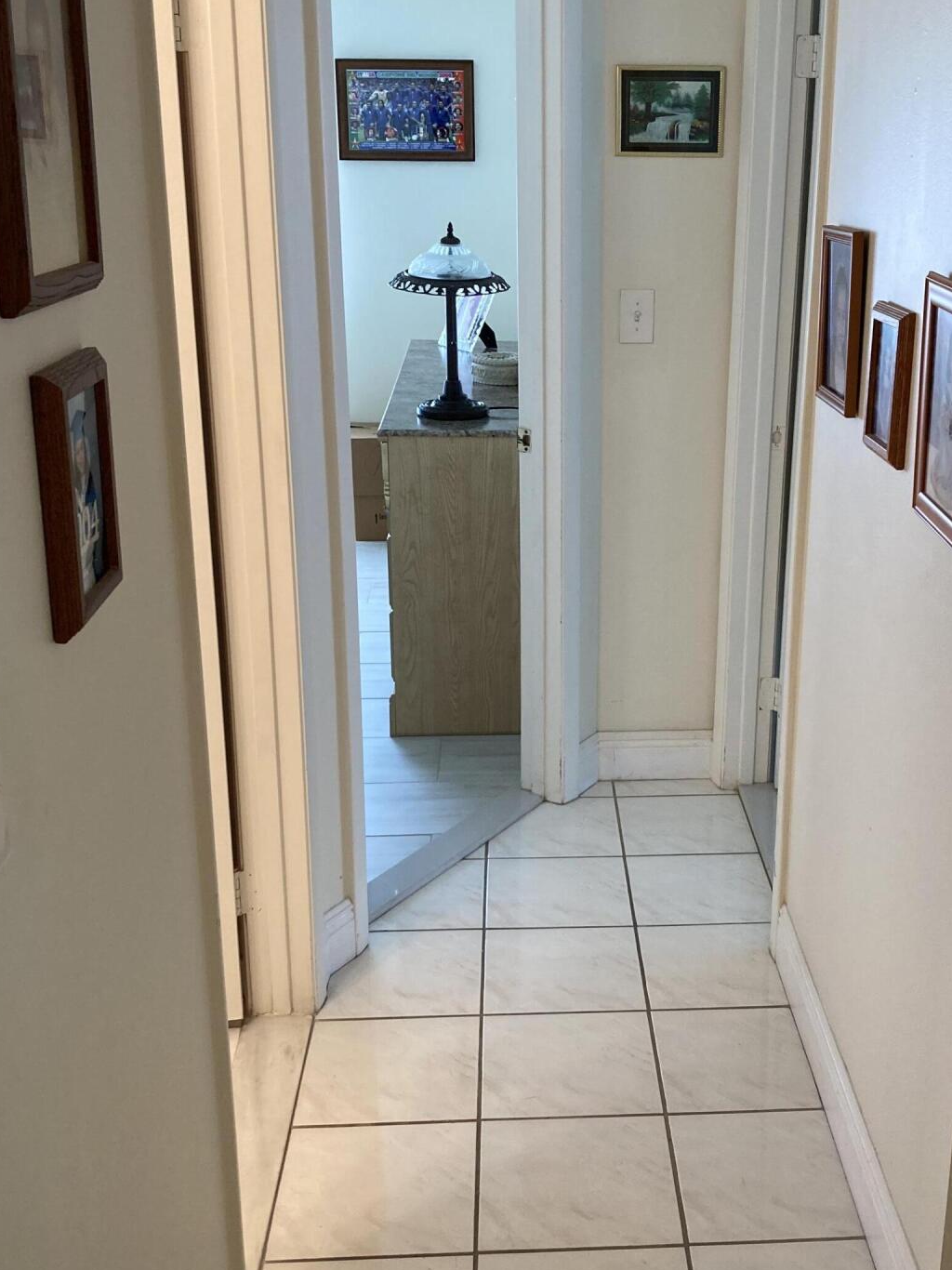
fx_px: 1504
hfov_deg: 35.0
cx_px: 581
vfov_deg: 45.7
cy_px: 584
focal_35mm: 41
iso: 80
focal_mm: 3.99
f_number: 1.8
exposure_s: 1/60
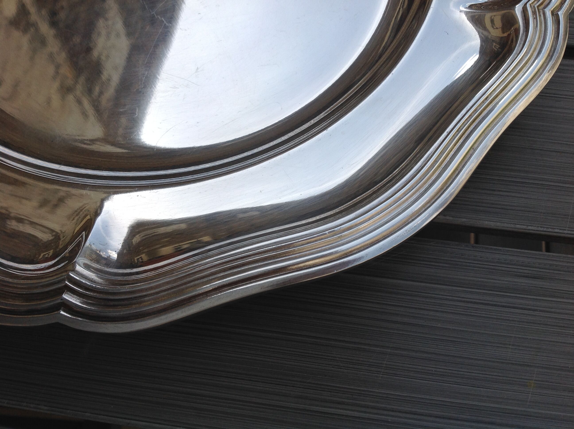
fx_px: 580
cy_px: 214
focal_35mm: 35
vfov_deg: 40.6
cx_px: 287
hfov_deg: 52.7
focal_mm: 4.28
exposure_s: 1/1513
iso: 50
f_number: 2.4
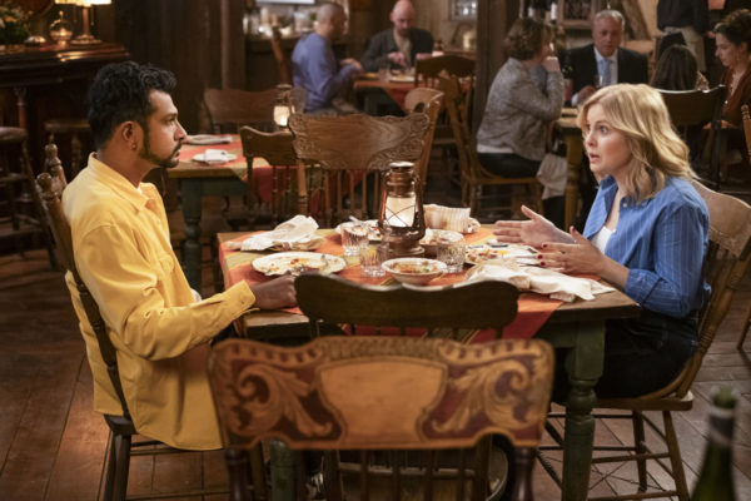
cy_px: 250
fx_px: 1106
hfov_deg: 37.5
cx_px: 376
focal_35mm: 53
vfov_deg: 25.5
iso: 6400
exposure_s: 1/160
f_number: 2.2
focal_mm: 35
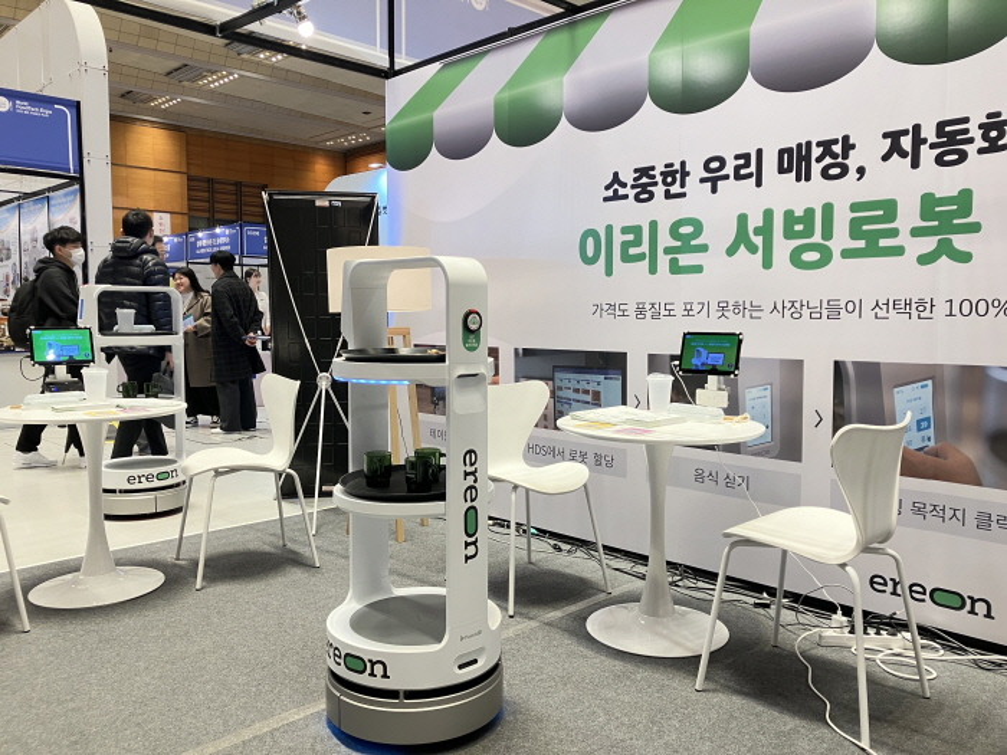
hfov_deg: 63.4
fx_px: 815
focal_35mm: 28
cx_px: 504
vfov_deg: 49.7
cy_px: 378
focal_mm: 3.99
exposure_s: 1/60
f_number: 1.8
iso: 64
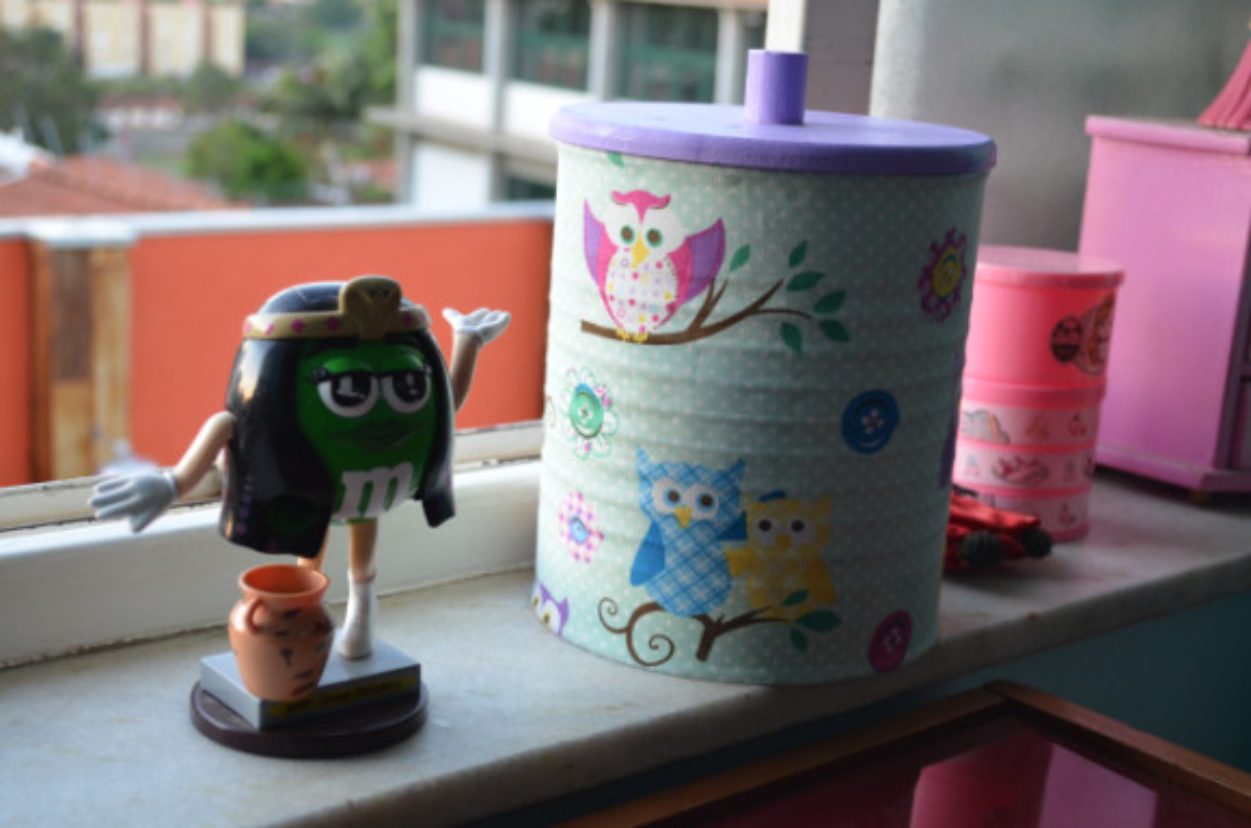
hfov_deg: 37.9
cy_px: 414
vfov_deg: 25.6
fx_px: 1820
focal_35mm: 52
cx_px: 626
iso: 800
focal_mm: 35
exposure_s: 1/50
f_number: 5
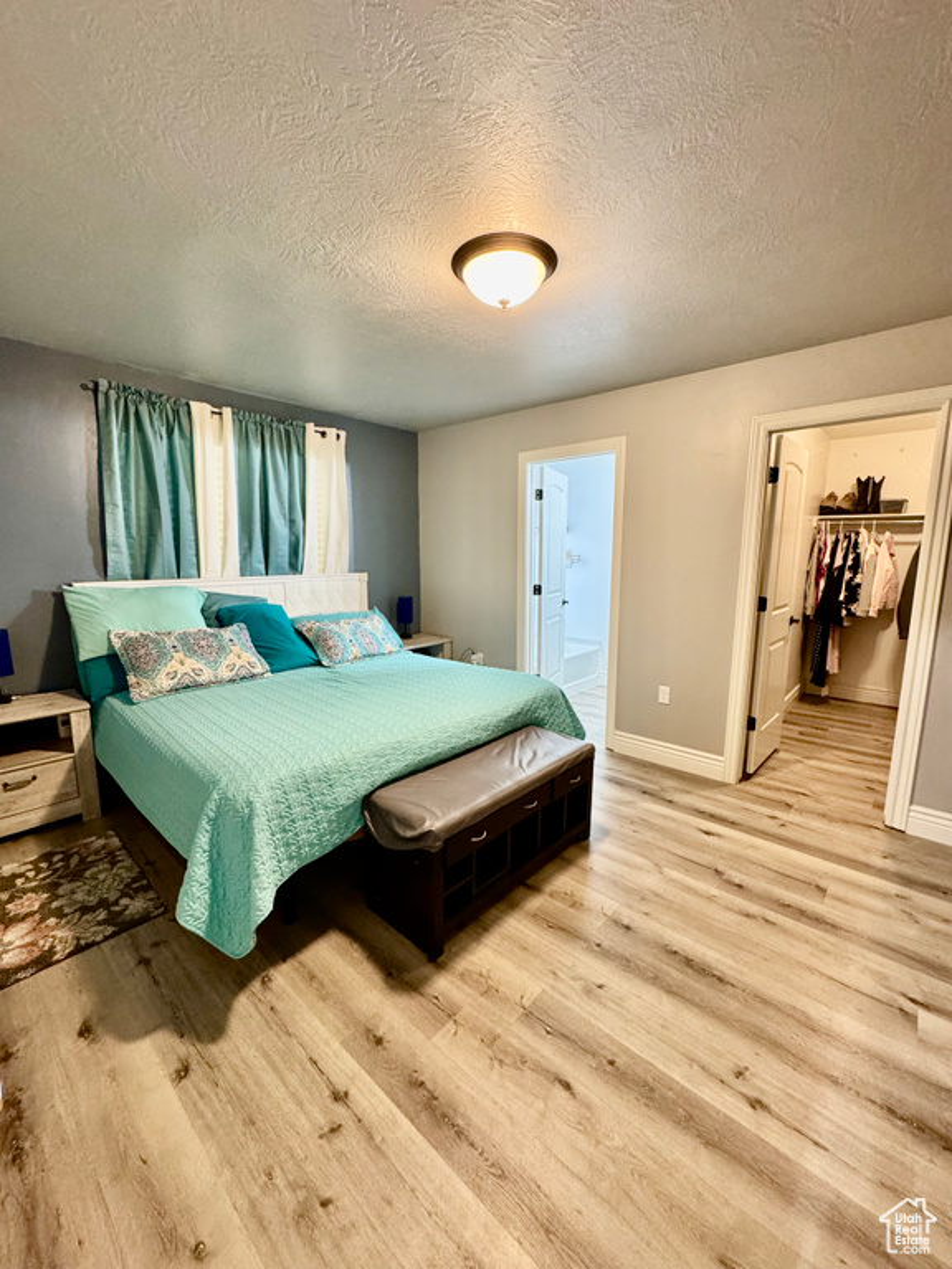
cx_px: 476
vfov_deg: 102.1
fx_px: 513
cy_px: 634
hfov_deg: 85.7
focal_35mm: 14
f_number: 2.2
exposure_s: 1/60
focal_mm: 2.22
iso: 400
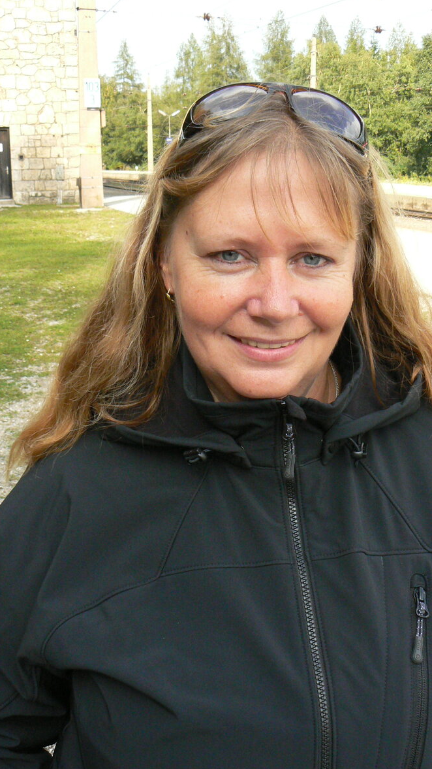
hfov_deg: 29.7
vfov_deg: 50.5
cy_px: 388
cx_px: 224
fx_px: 815
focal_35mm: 40
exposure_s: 1/320
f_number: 5.6
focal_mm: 6
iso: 200
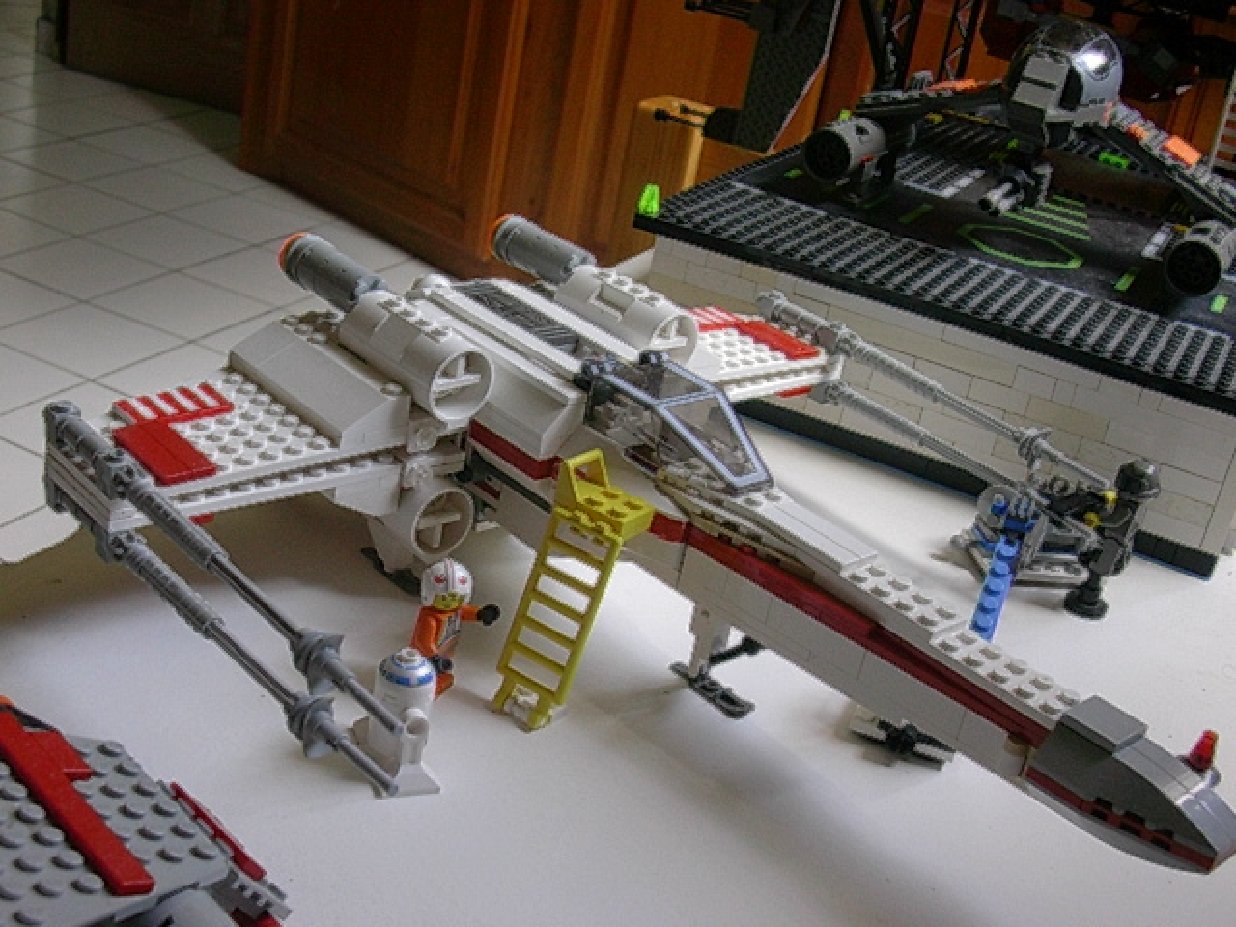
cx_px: 618
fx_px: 1607
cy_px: 464
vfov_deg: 32.2
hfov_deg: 42.1
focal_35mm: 45
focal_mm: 6.7
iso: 70
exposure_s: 1/49.3
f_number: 2.9
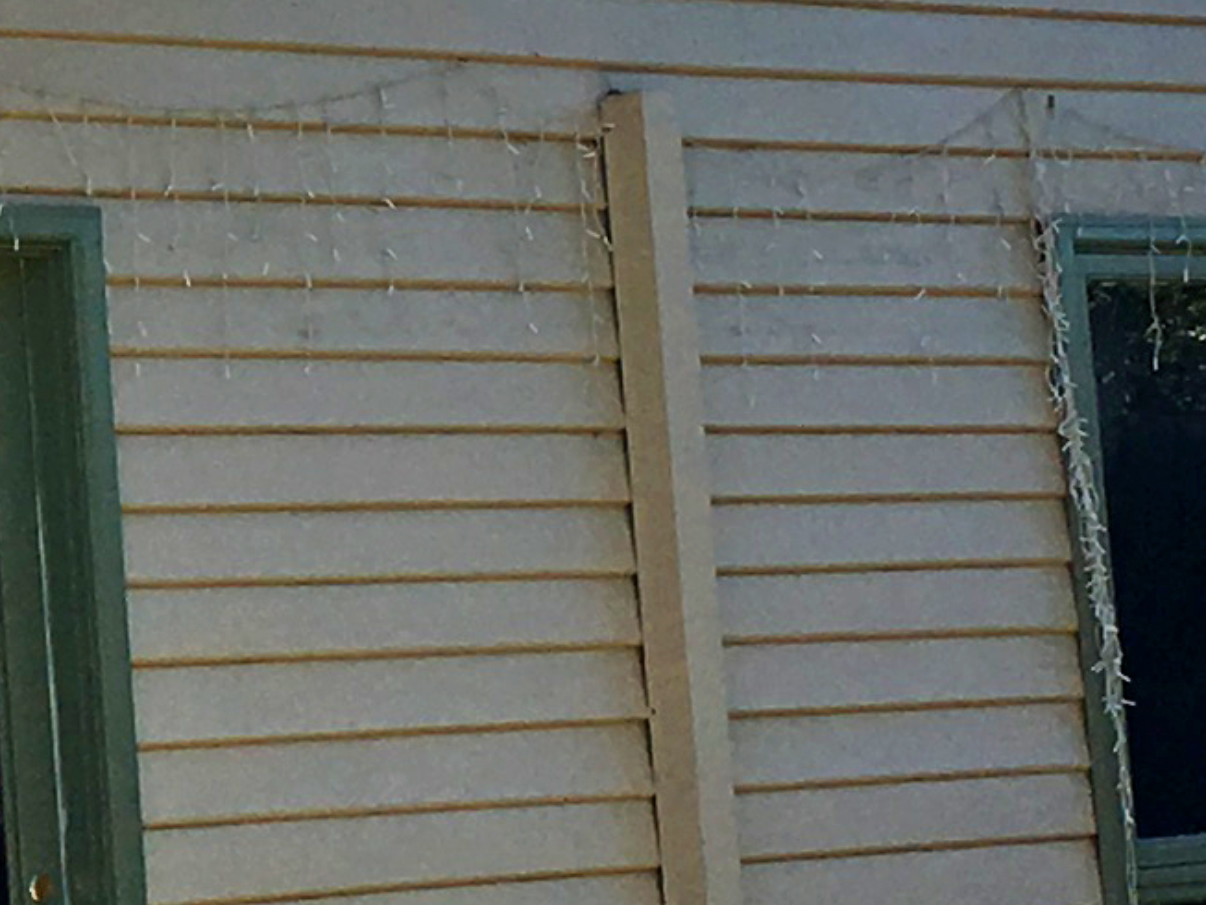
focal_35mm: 179
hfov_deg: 10.6
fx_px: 6237
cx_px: -646
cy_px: 247
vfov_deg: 8.3
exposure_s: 1/1012
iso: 25
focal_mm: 4.15
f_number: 2.2
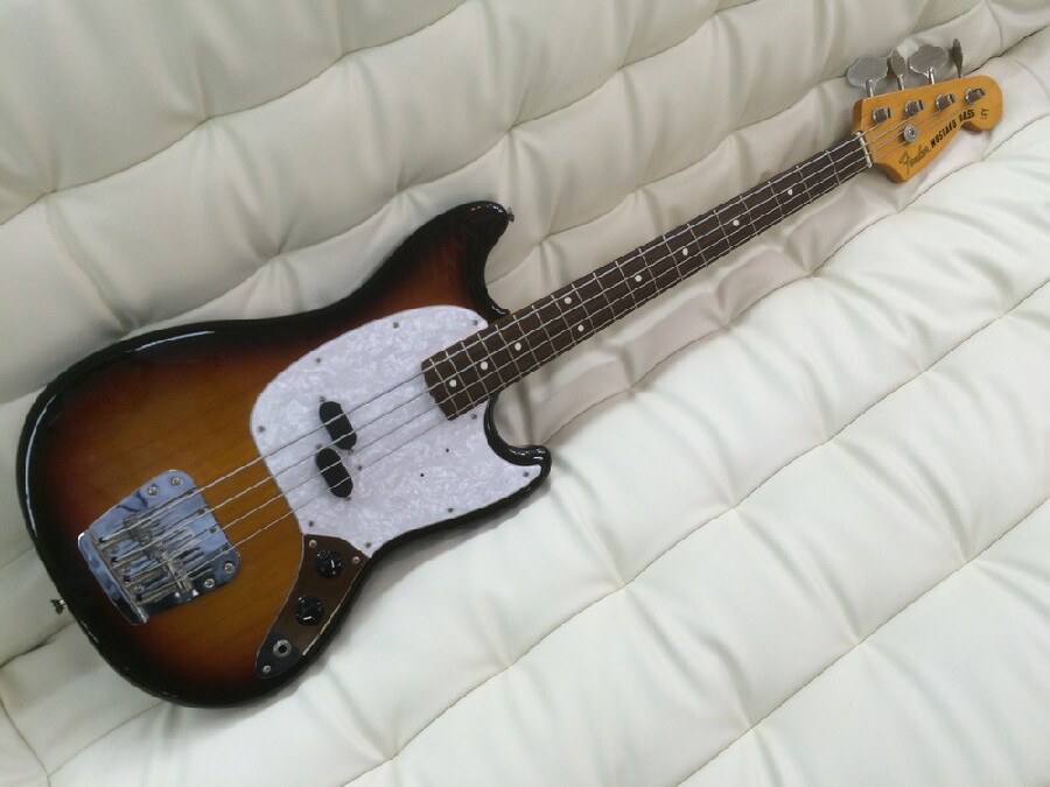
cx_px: 525
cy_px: 394
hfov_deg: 61.7
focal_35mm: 29
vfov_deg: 48.2
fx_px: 880
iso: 40
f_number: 2.2
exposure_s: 1/60
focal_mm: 4.15
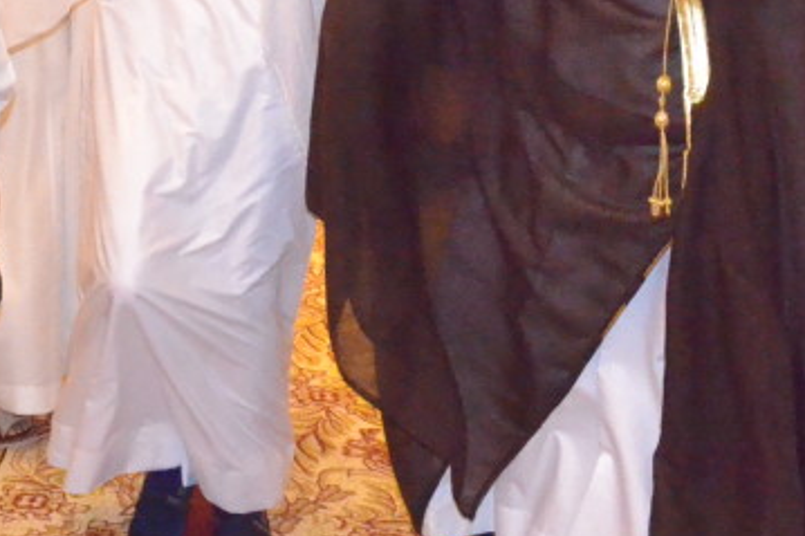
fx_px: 1721
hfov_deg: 24.3
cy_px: 24
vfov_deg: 17.4
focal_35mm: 77
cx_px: -119
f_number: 10
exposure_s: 1/100
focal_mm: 18
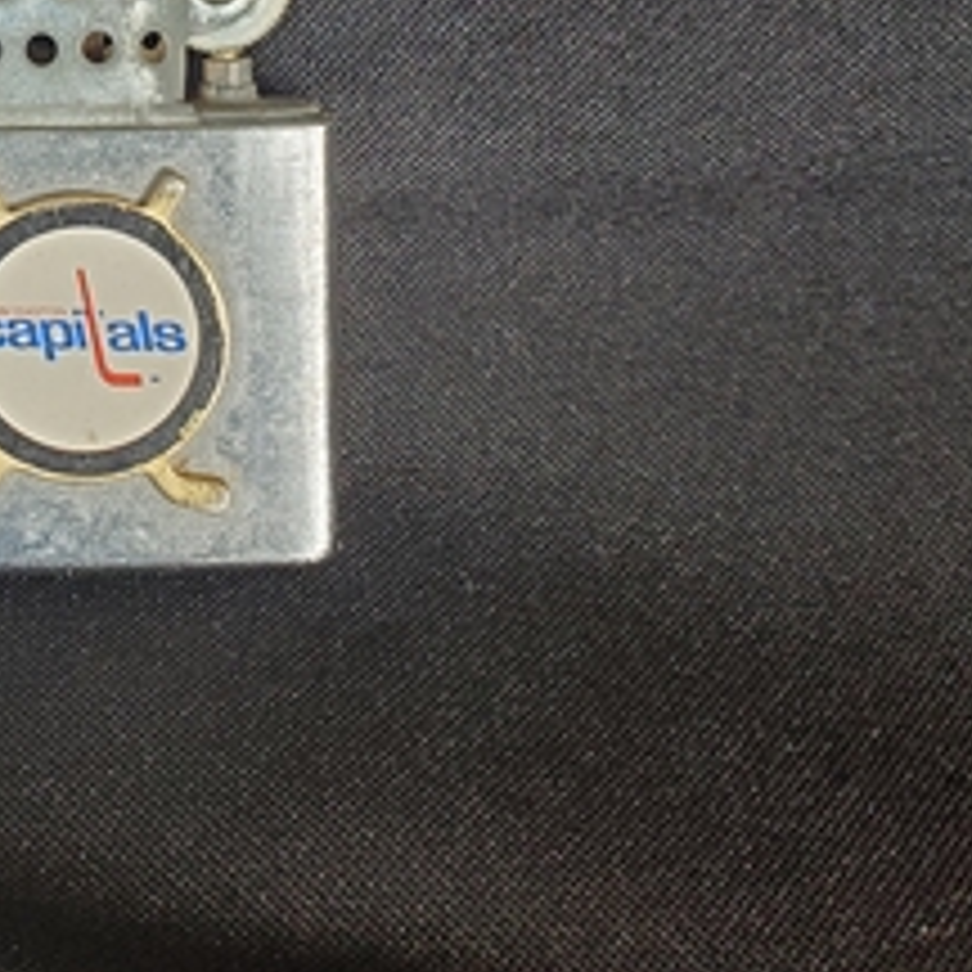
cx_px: 52
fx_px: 2097
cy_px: 158
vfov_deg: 25.5
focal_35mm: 66
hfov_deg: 25.1
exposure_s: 1/70
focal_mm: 4.3
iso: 250
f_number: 2.4
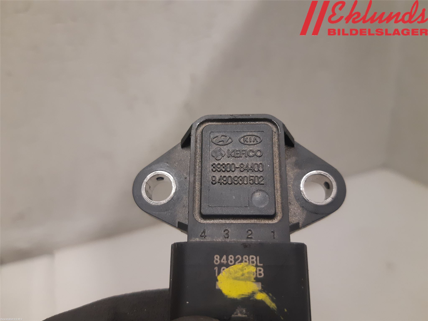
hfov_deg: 67.3
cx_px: 214
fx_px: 321
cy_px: 160
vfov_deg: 53.1
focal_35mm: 26
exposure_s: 1/50
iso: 200
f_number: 1.7
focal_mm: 3.93
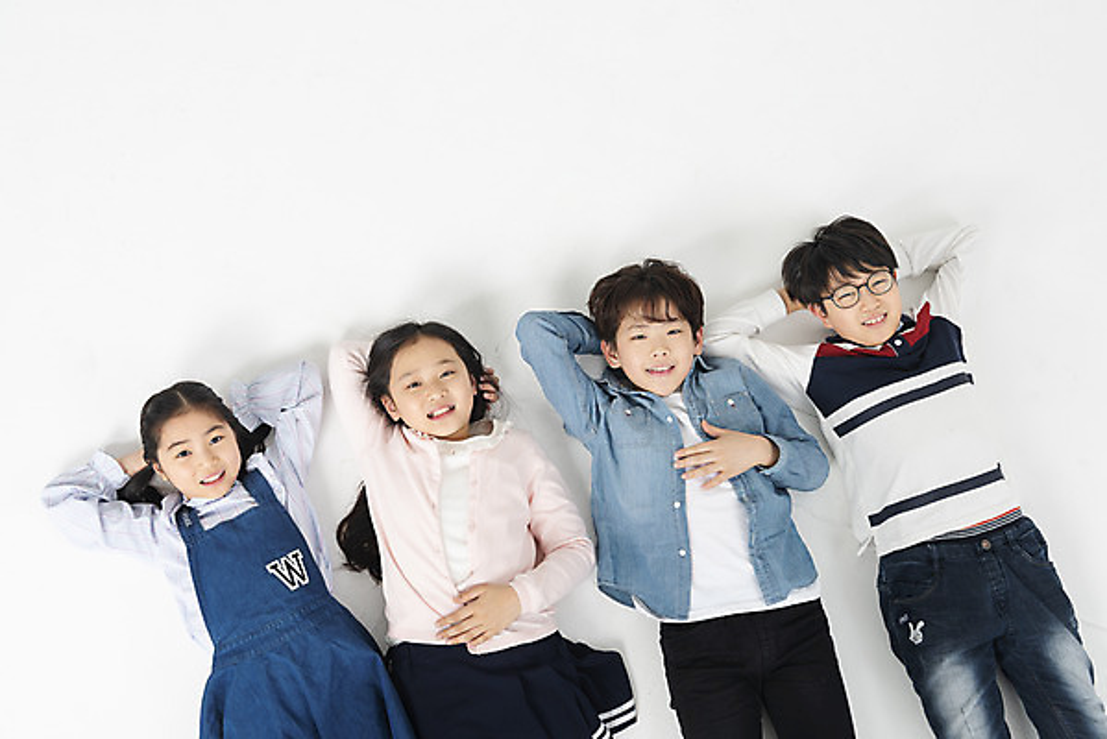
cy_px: 370
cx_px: 554
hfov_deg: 46.4
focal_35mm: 42
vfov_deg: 31.9
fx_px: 1292
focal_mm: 42
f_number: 16
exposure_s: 1/125
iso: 100
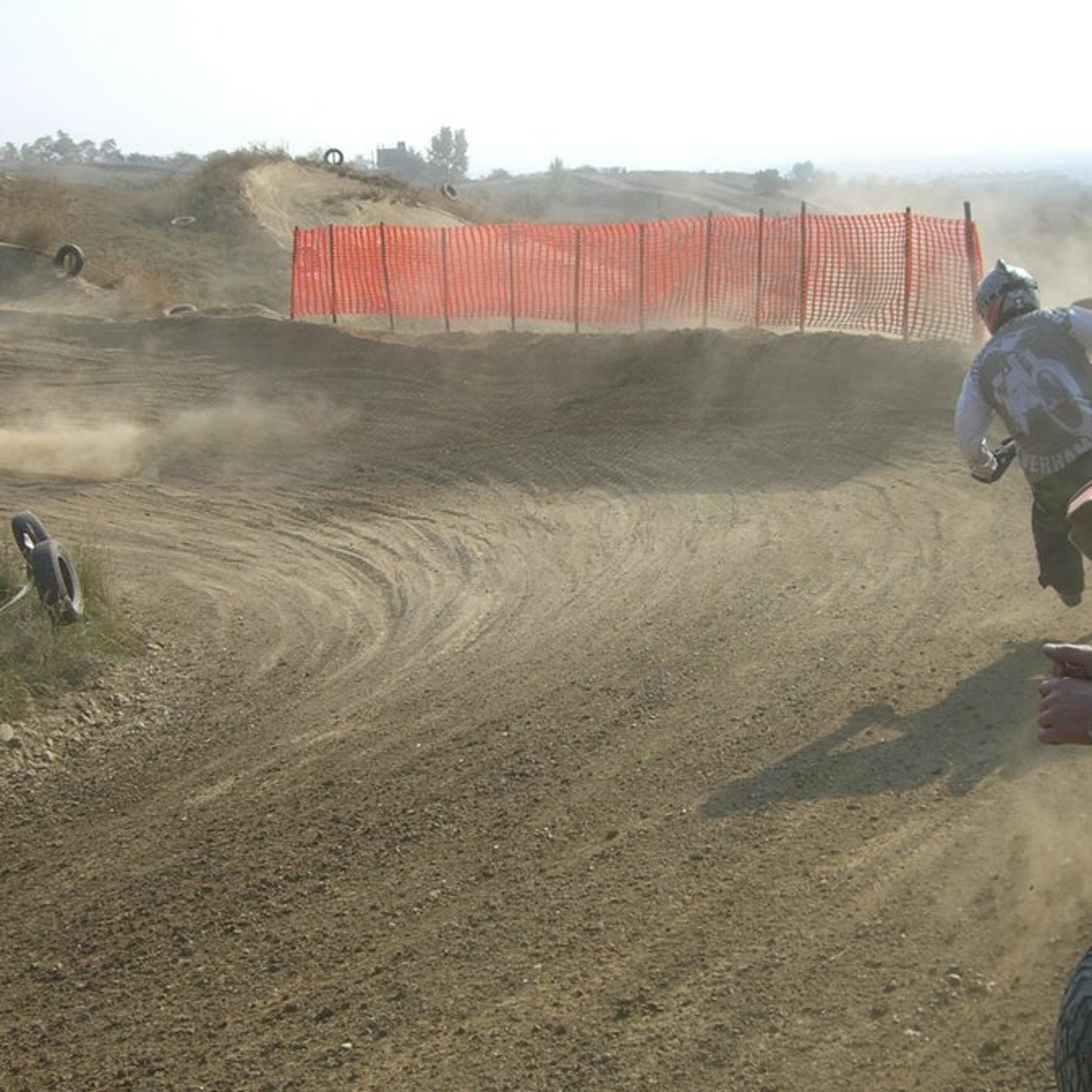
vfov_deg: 33.4
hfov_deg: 33.4
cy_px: 543
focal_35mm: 51
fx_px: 1820
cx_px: 609
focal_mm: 6.2
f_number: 4.3
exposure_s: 1/500
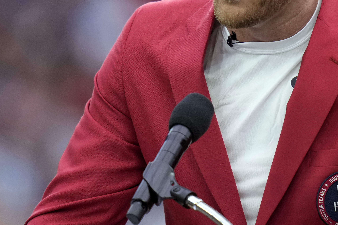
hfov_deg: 1.8
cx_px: 265
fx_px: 10992
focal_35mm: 1171
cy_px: 30
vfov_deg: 1.2
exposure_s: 1/1600
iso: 2000
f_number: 2.8
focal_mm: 400
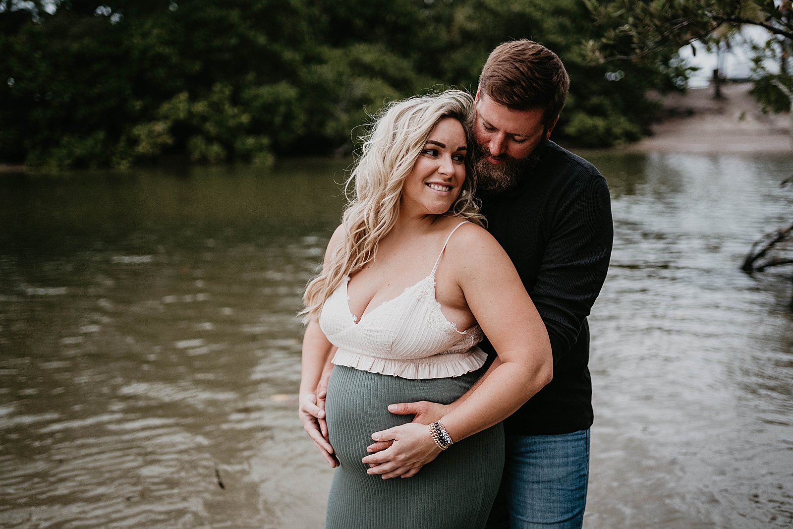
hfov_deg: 54.4
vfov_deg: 37.9
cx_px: 396
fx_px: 771
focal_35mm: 35
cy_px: 264
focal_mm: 35
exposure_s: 1/100
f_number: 1.4
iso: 800
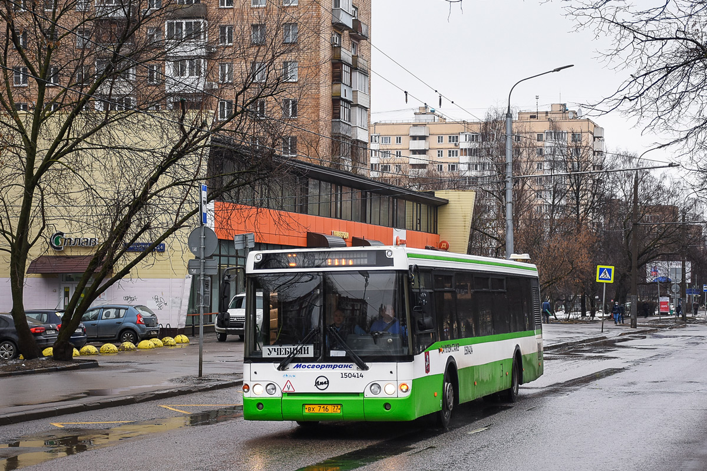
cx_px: 354
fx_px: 1326
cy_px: 236
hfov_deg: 29.9
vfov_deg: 20.2
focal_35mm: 68
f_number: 5.6
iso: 400
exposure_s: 1/500
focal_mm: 45
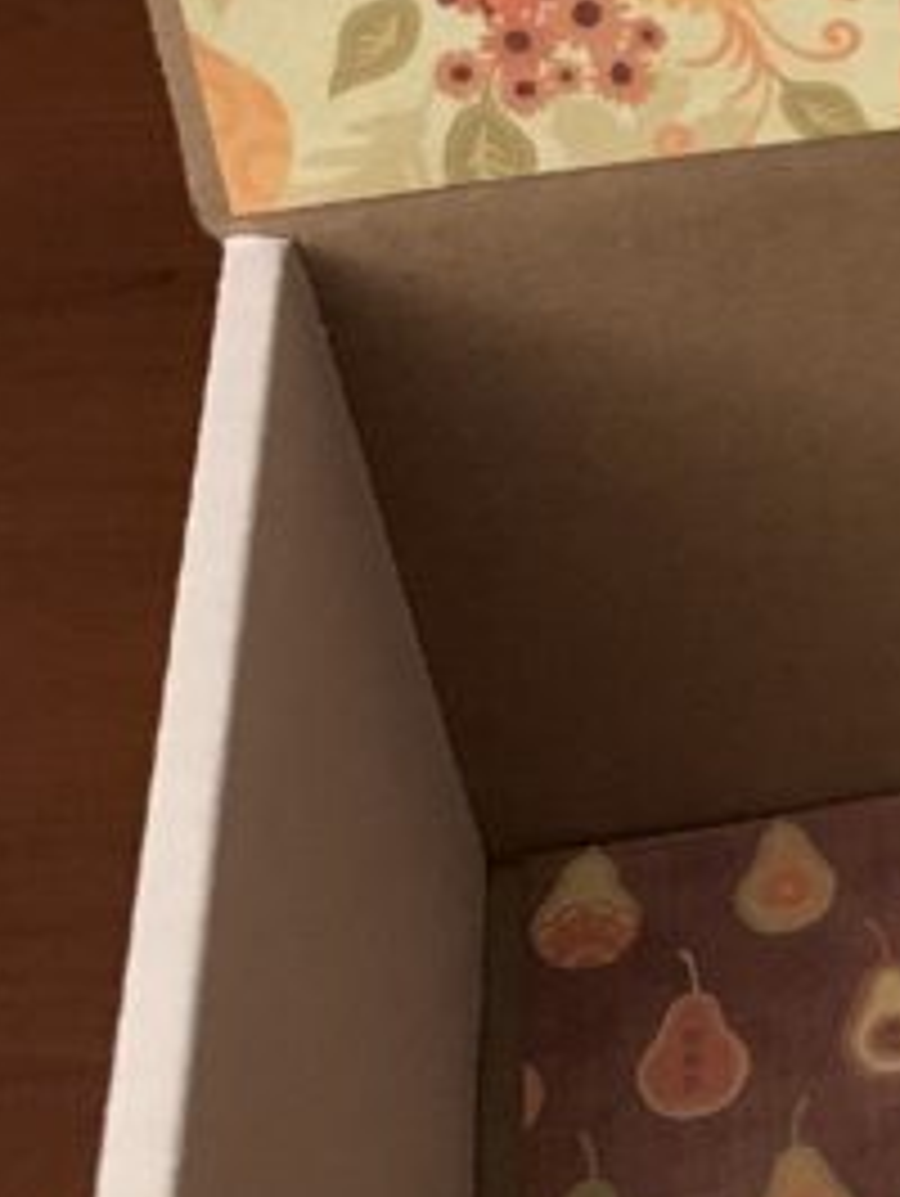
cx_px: 1620
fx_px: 3461
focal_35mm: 100
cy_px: 32
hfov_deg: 13.3
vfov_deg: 19.1
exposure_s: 1/30
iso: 640
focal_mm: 4.25
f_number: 1.8
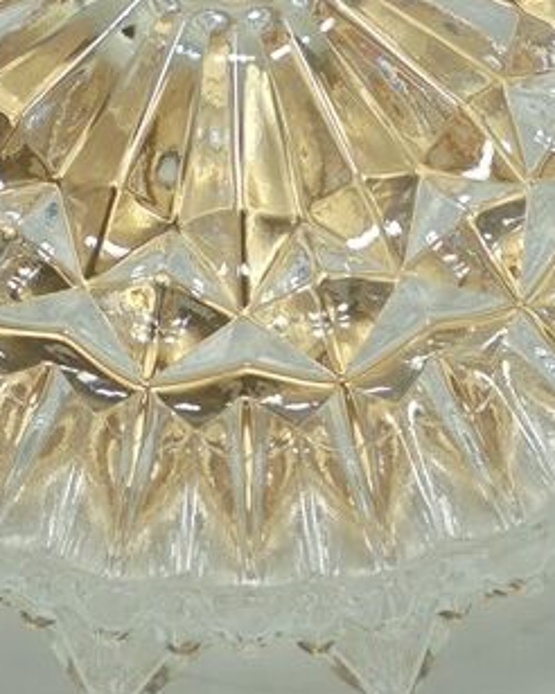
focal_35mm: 97
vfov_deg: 19.3
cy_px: 23
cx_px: 240
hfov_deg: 15.8
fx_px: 1994
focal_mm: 6.1
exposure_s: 1/100
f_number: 4
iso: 100
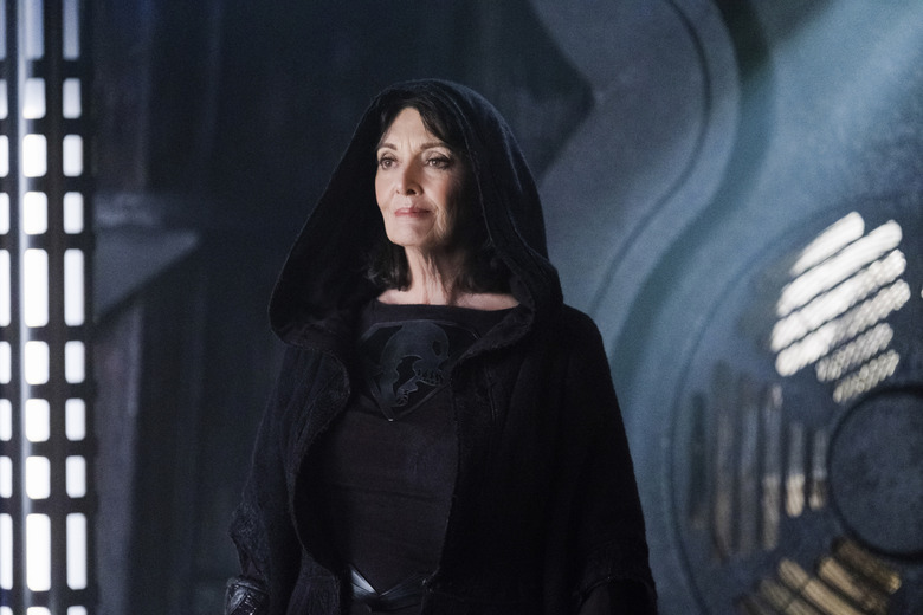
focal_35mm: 159
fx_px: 4076
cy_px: 308
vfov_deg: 8.6
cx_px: 462
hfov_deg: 12.9
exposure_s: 1/125
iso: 6400
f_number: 2.8
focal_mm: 106
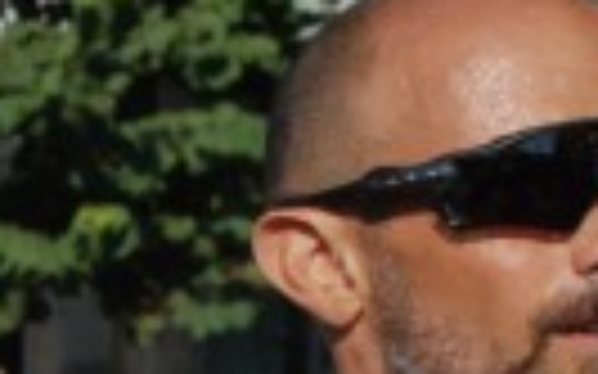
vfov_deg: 4.3
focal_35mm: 305
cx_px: -526
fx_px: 4969
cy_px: 683
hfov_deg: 6.7
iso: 1000
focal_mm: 44
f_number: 9
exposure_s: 1/2500
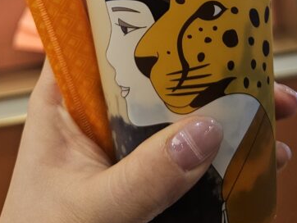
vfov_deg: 19.7
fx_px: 558
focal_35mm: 65
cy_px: -111
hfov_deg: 29.8
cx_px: 165
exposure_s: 1/120
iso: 125
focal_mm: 5.4
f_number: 1.8
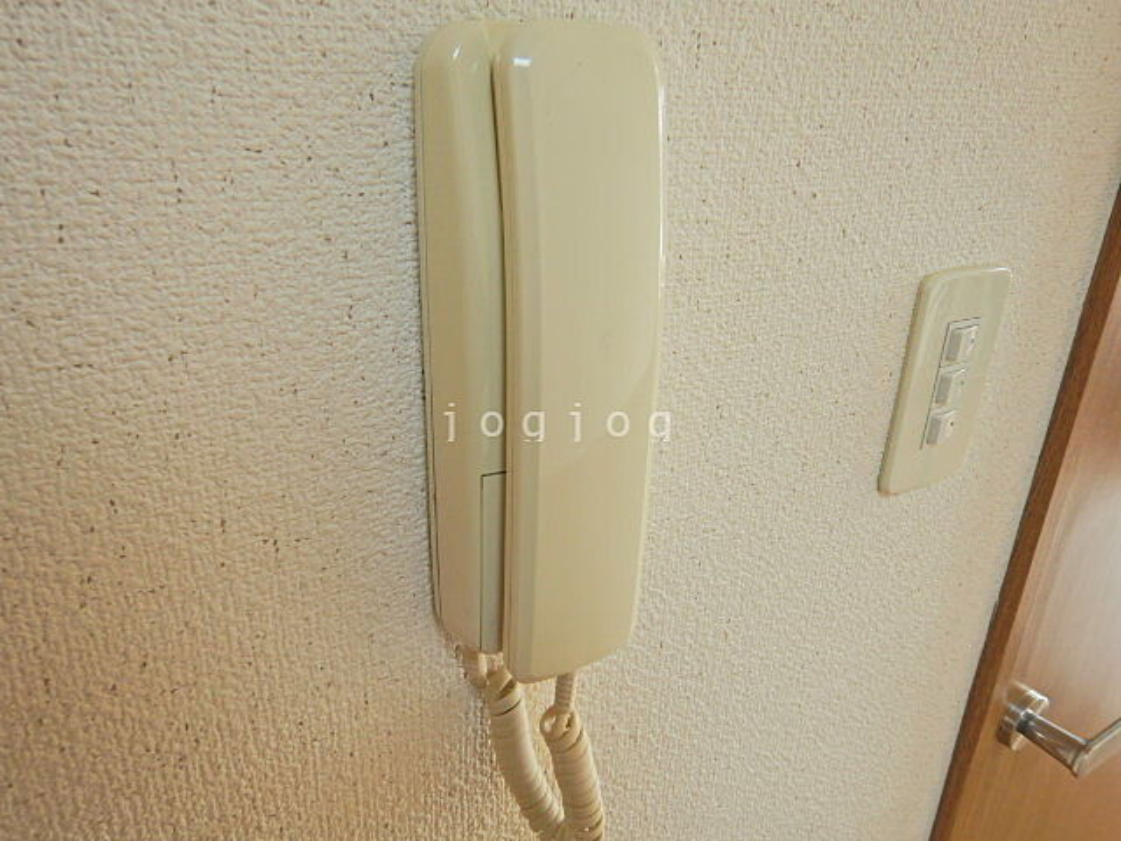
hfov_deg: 71.6
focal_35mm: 24
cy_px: 420
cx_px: 560
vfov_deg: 56.8
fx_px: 777
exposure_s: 1/40
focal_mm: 4.3
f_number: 2.8
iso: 125
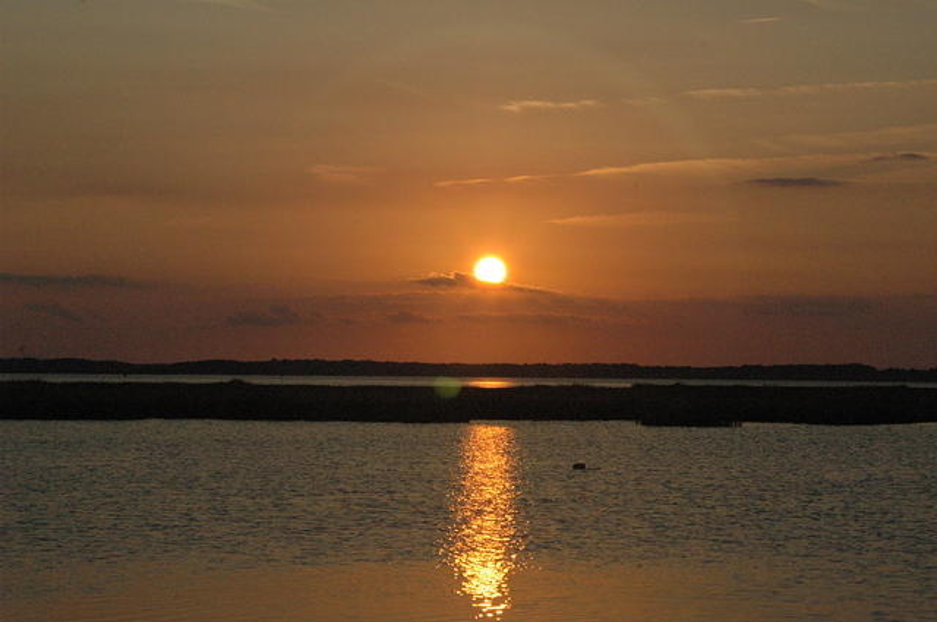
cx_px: 468
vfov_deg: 11.1
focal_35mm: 123
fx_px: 3197
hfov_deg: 16.7
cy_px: 311
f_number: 18
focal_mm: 82
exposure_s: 1/1250
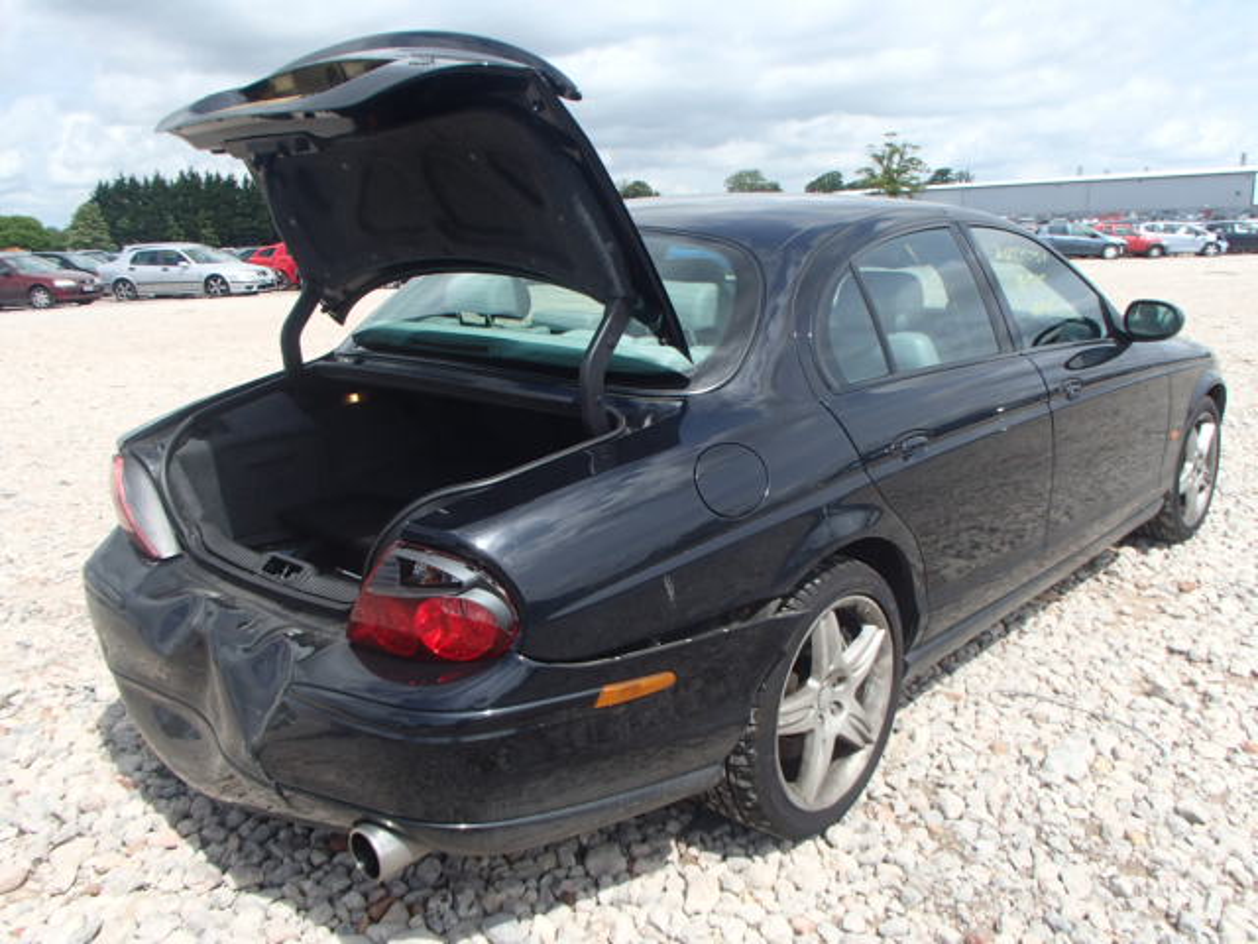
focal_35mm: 28
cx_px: 629
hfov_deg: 63.4
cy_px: 472
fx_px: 1018
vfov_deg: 49.7
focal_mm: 5
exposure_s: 1/640
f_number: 3.9
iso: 100
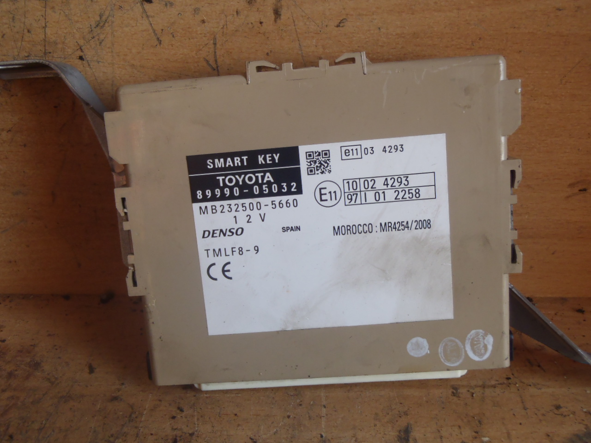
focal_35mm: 37
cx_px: 296
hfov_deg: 50.1
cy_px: 222
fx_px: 632
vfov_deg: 38.7
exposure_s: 1/40
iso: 200
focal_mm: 6.64
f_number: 4.7
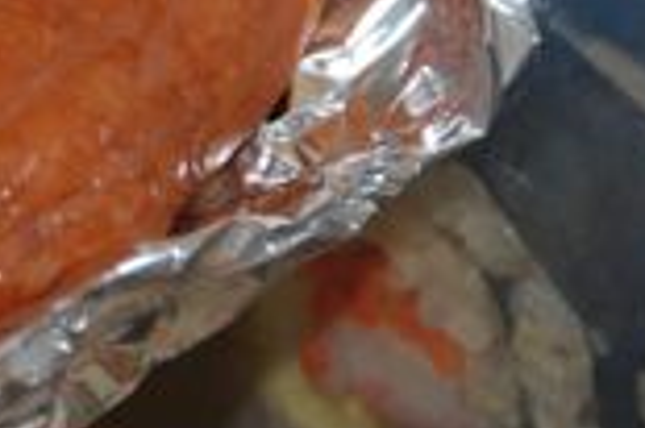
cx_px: -433
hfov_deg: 3.3
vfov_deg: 2.2
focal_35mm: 620
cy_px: -112
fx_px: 11096
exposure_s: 1/60
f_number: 5.6
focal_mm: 100
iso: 400
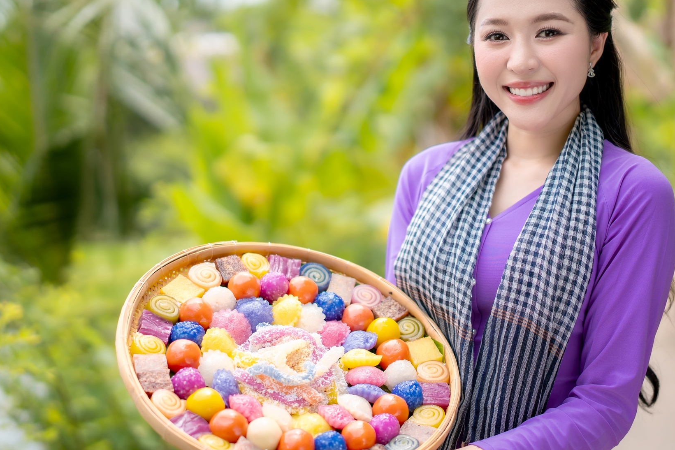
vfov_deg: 17.5
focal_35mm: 78
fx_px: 1462
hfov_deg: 26.0
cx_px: 393
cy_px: 225
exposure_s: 1/2000
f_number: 1.4
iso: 100
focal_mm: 50
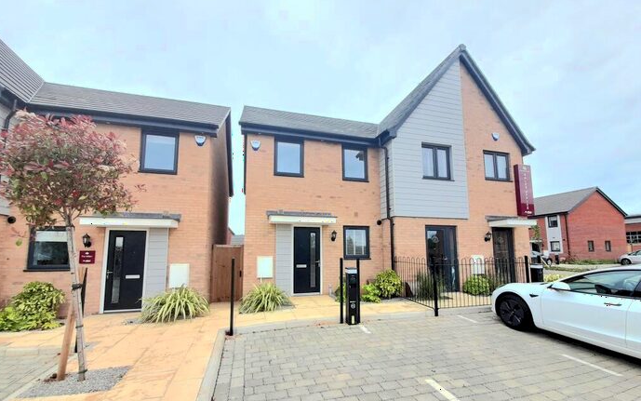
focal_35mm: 14
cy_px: 214
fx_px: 245
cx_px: 319
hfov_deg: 105.3
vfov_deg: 78.6
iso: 40
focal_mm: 1.42
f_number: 2.2
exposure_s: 1/145
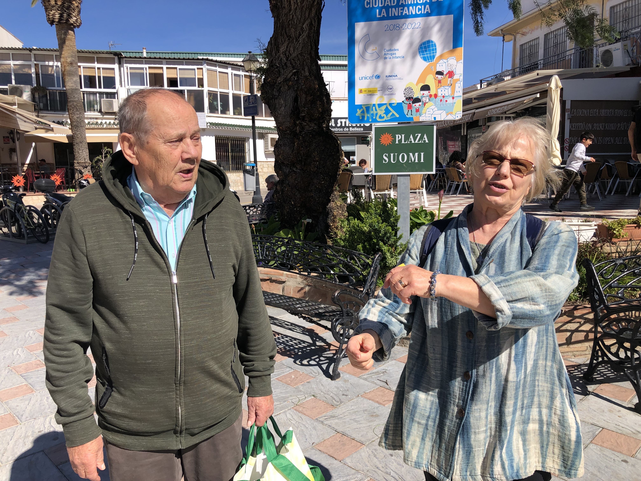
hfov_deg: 63.4
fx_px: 518
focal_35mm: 28
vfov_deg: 49.7
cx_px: 320
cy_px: 240
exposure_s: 1/2183
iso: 20
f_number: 1.8
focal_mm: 3.99
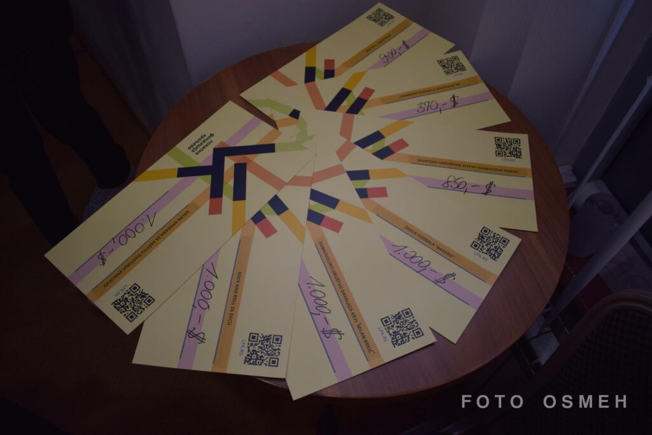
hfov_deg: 67.4
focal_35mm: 27
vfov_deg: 48.0
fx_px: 489
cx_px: 326
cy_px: 218
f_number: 3.5
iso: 360
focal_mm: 18
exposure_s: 1/160
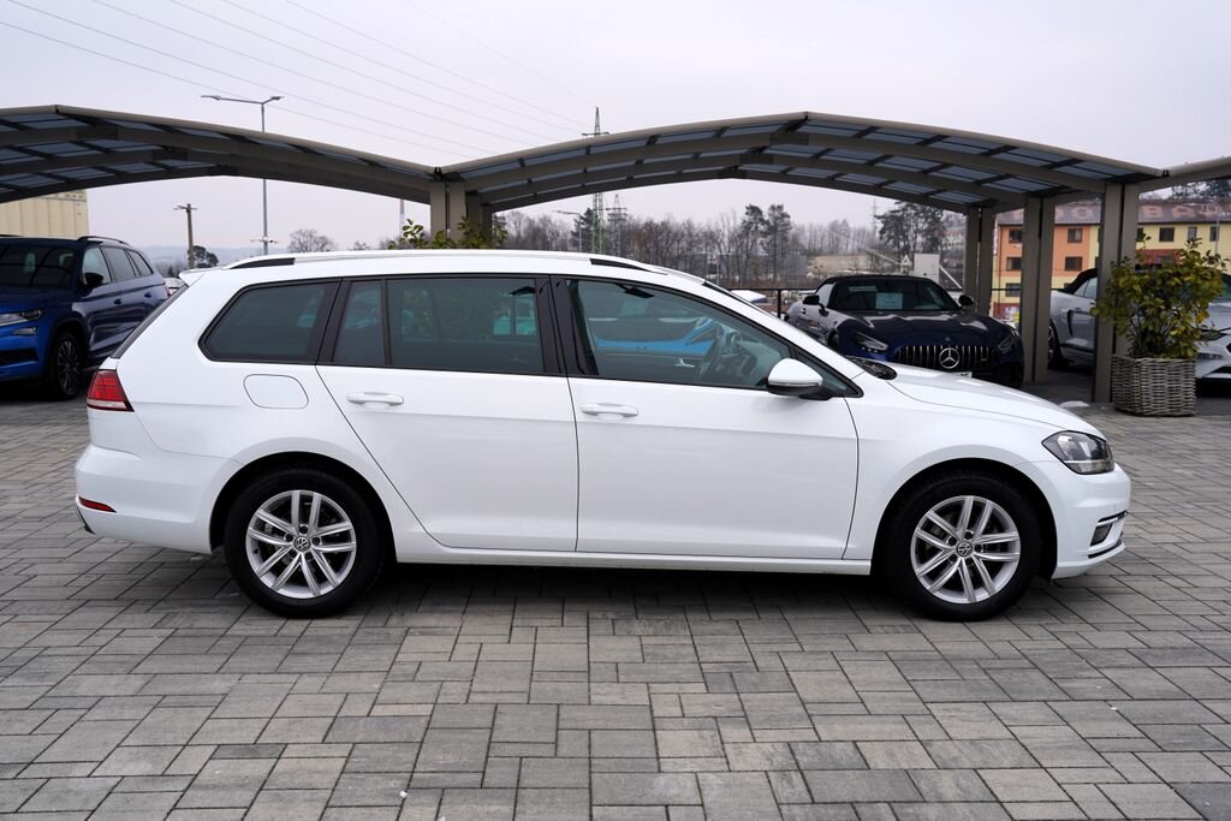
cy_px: 410
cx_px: 616
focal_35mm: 33
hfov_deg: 57.2
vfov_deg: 40.0
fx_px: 1128
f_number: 5
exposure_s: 1/125
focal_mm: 33
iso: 100
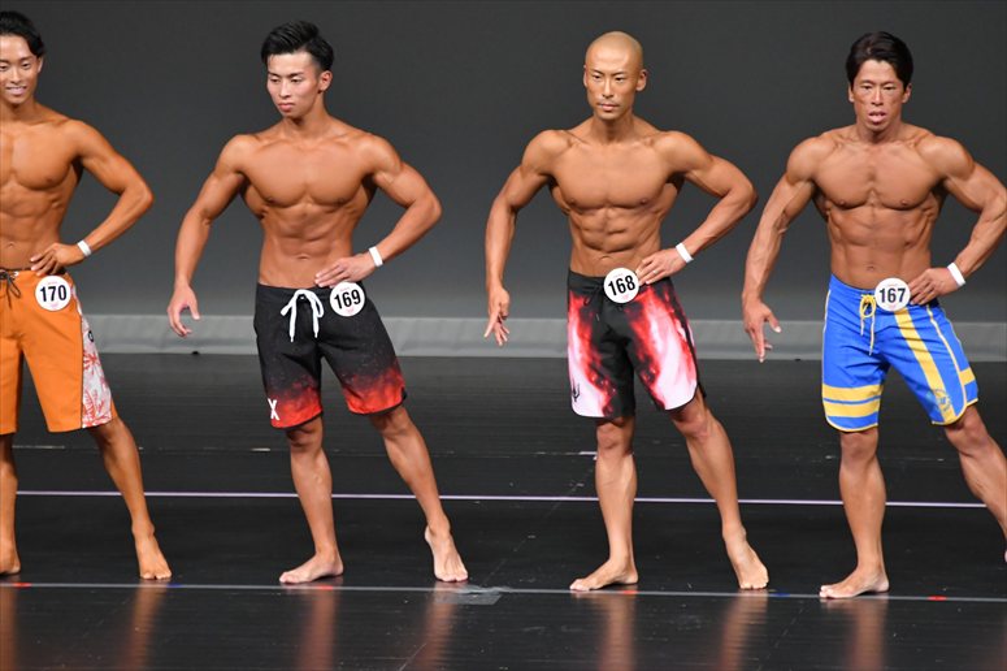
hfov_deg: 5.5
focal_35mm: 375
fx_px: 10485
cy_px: 336
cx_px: 504
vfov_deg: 3.7
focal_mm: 250
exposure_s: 1/400
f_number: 5.6
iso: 4000
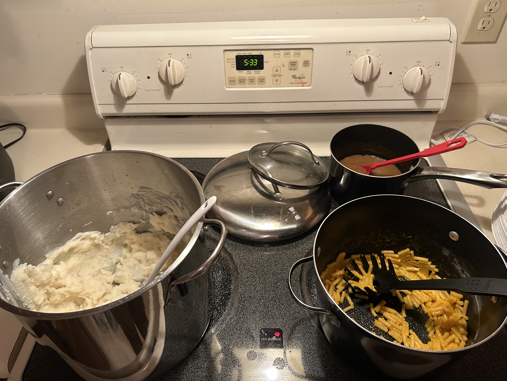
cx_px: 254
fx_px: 381
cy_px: 190
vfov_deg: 53.1
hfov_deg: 67.3
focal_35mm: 26
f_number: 1.5
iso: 200
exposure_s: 1/60
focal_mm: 5.7
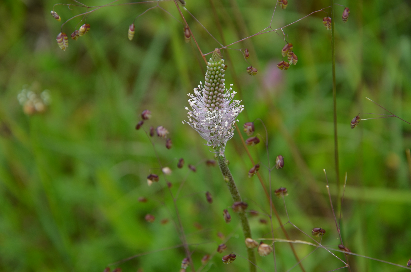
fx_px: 1794
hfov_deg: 13.1
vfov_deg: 8.7
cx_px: 206
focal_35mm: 158
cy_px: 136
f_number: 8
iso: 140
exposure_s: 1/250
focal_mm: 105
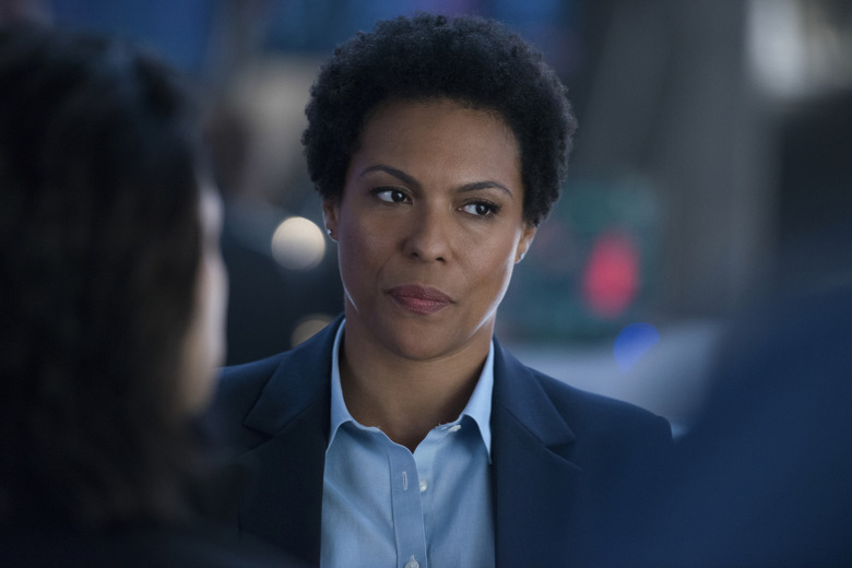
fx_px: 4733
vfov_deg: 6.9
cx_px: 426
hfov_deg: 10.3
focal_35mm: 200
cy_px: 284
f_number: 2.8
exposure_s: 1/80
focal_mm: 200
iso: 2500
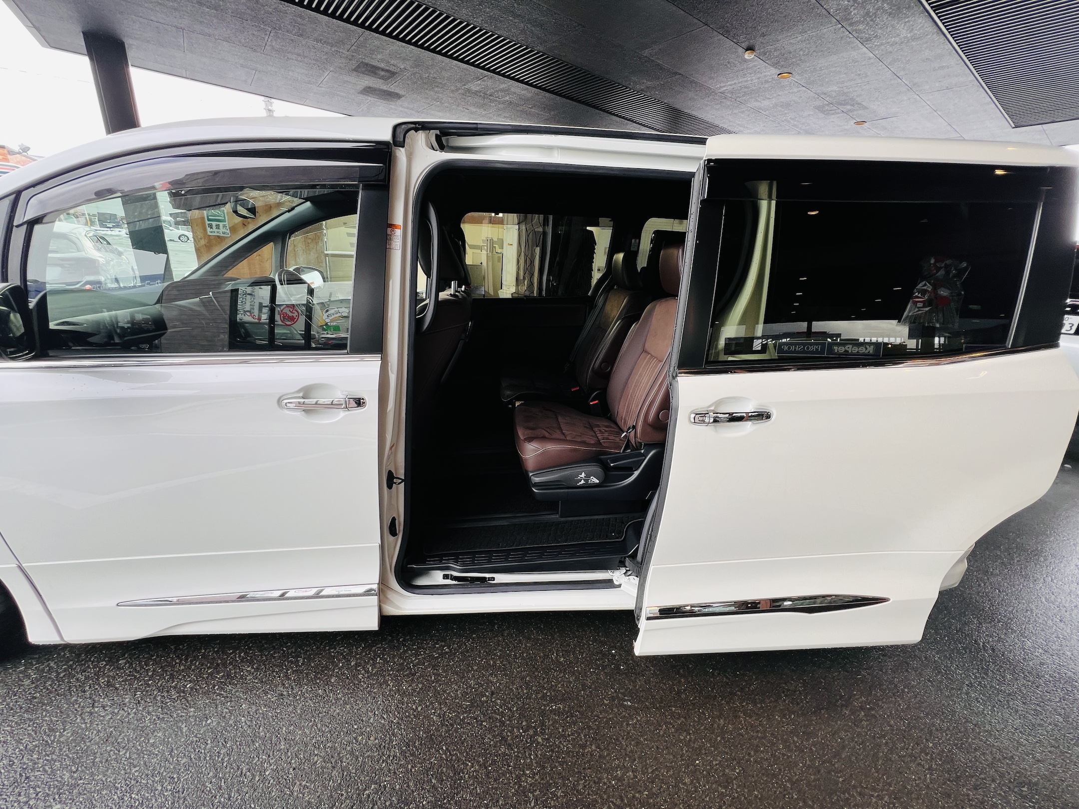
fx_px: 405
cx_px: 540
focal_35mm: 13
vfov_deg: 89.9
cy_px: 404
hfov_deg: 106.2
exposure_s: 1/99
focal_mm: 1.57
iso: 32
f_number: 1.8
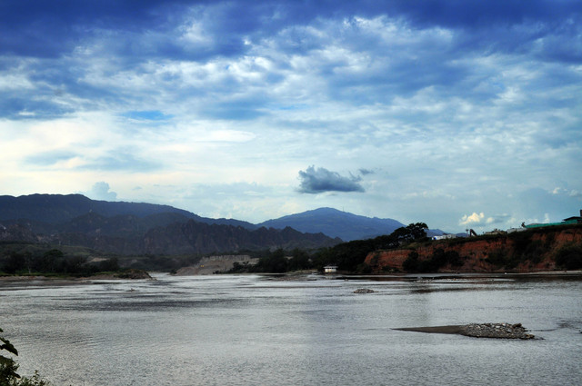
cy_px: 193
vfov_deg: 36.8
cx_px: 291
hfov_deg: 53.2
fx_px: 581
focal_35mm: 36
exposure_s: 1/320
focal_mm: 24
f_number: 9
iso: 200
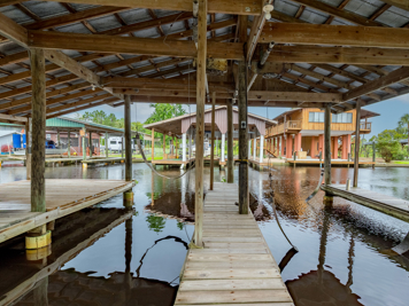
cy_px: 160
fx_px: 201
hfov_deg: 90.7
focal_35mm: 17
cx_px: 227
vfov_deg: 74.7
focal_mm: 14
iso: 400
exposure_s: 1/640
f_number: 8
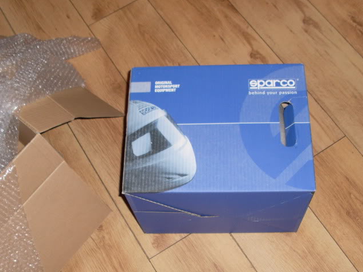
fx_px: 503
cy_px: 160
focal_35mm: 48
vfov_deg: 30.2
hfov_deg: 39.6
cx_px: 192
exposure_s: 1/45
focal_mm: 6.3
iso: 100
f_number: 3
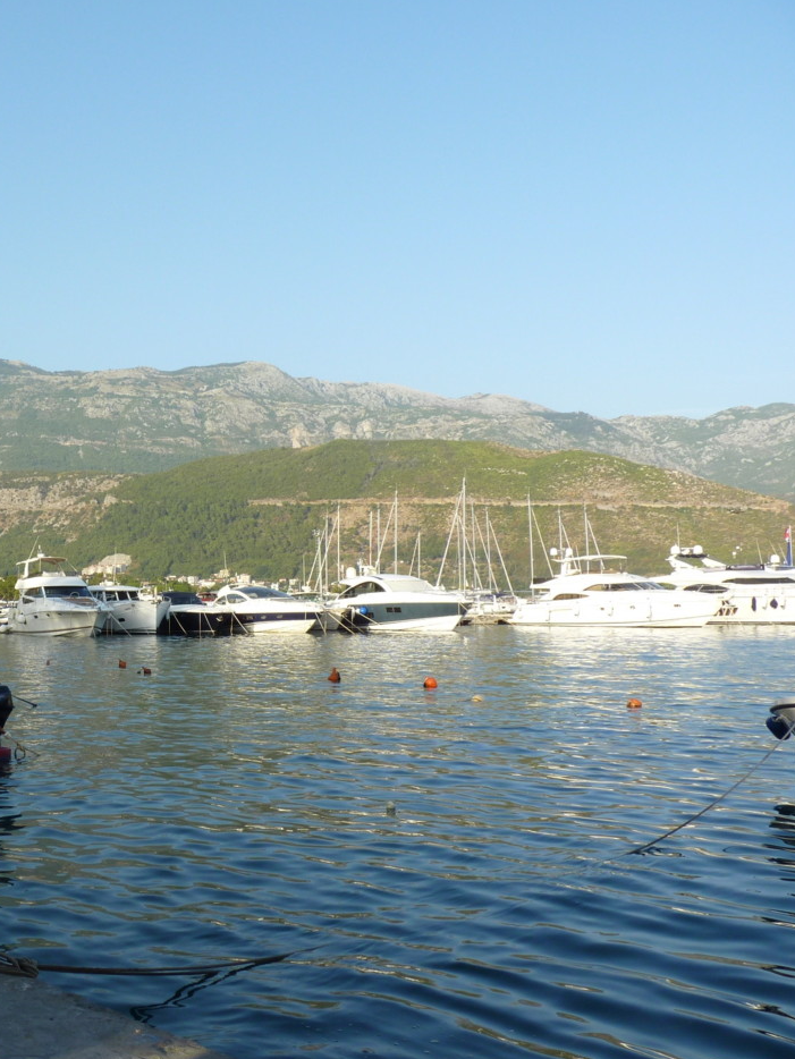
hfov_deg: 36.2
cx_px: 75
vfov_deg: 50.1
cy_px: 537
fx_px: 1132
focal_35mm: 37
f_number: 4.5
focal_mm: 4.8
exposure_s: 1/250
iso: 80
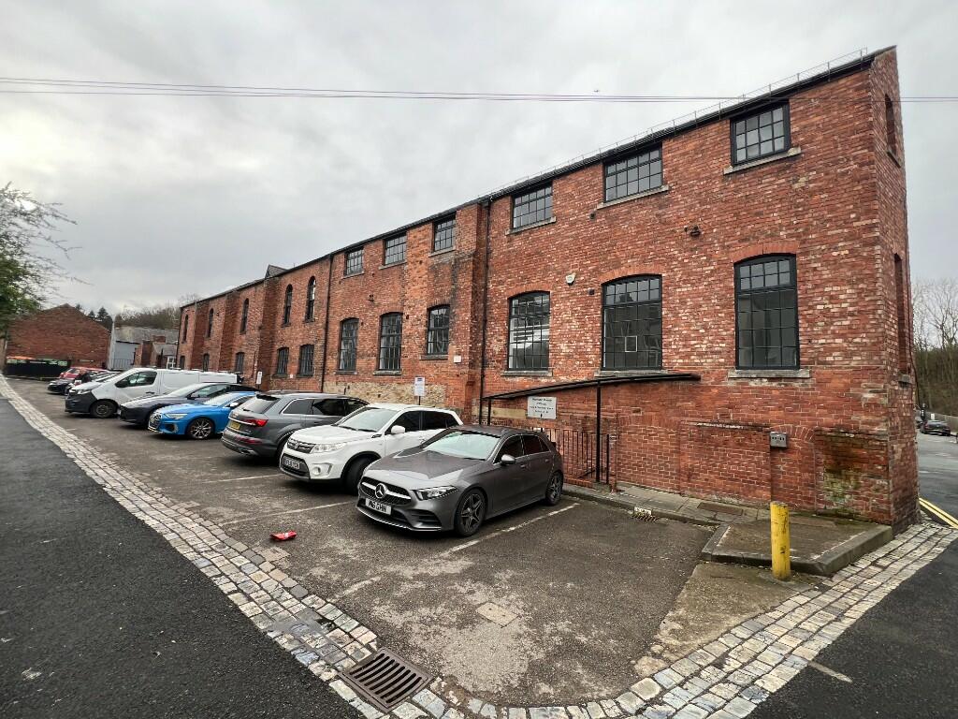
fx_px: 360
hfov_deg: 106.2
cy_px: 360
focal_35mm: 13
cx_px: 479
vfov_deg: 89.9
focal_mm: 1.57
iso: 32
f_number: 1.8
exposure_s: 1/99
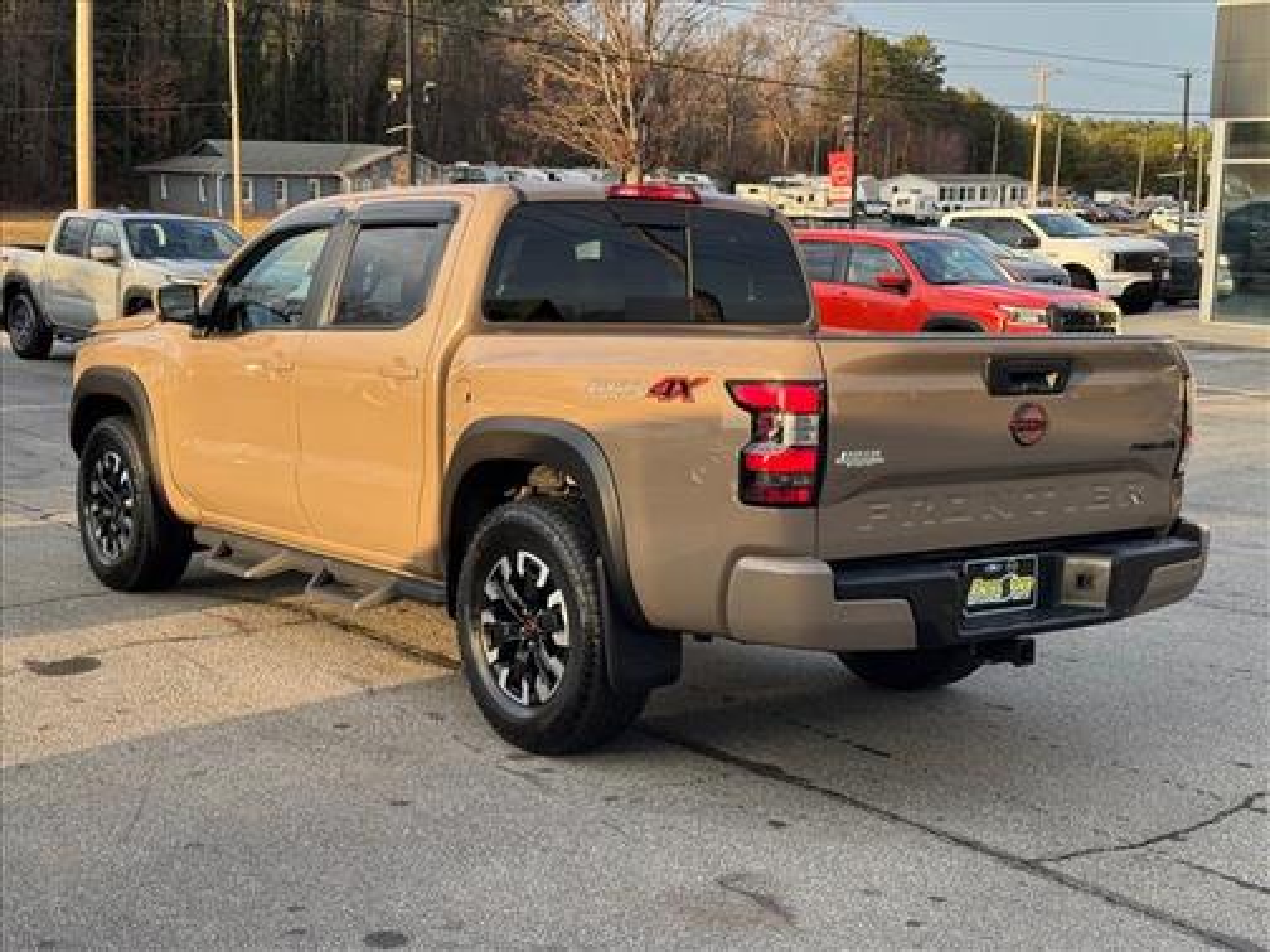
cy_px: 476
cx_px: 635
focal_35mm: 48
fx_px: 1761
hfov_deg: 39.7
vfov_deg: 30.3
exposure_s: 1/514
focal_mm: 6.76
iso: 64
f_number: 1.78
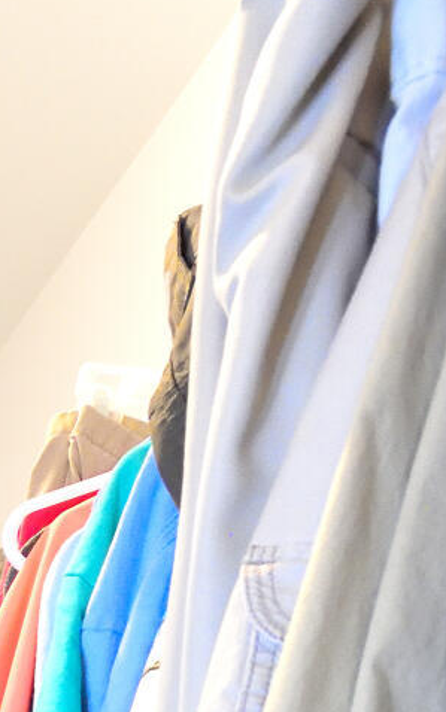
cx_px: -538
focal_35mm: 64
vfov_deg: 21.9
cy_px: 1241
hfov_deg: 15.0
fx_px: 1244
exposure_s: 1/60
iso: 3200
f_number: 4.5
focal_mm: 10
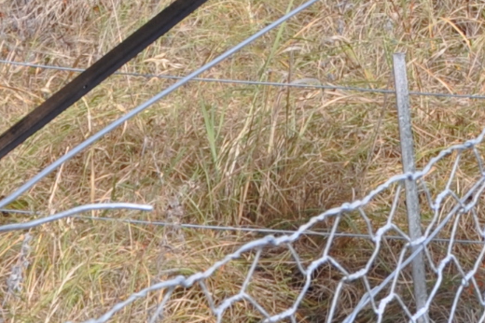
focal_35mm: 204
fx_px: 2746
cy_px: -344
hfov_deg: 9.9
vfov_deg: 6.5
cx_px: 581
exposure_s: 1/320
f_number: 9
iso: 200
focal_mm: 22
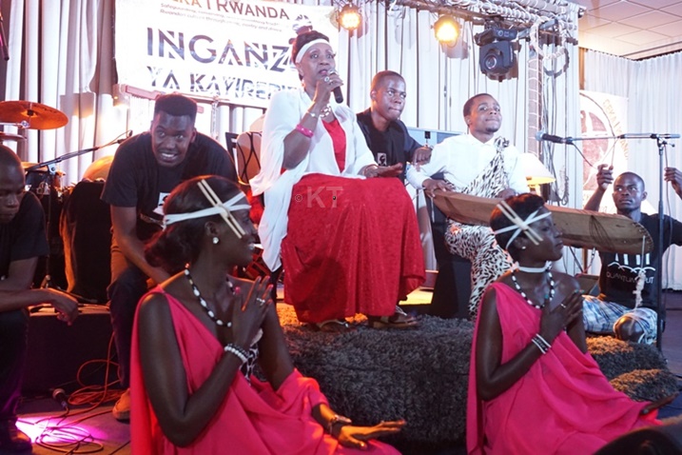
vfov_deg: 36.9
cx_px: 341
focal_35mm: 36
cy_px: 228
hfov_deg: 53.1
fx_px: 682
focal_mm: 24
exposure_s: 1/40
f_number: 4
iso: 3200
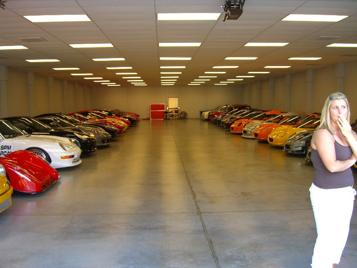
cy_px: 134
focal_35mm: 38
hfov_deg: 49.0
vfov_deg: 37.7
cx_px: 178
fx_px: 392
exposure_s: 1/60
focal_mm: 7.9
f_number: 2.8
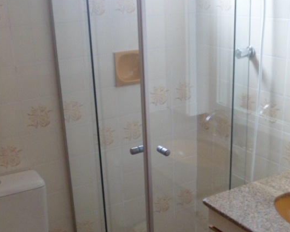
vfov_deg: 30.7
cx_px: 150
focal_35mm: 49
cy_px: 141
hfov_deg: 38.0
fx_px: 421
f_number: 3.3
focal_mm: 4.9
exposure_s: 1/45
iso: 320
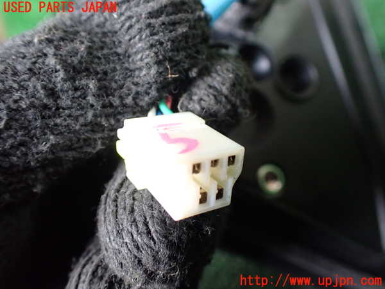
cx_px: 192
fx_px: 334
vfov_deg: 46.8
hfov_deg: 60.0
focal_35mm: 30
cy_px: 144
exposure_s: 1/40
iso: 800
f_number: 2.3
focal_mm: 5.4
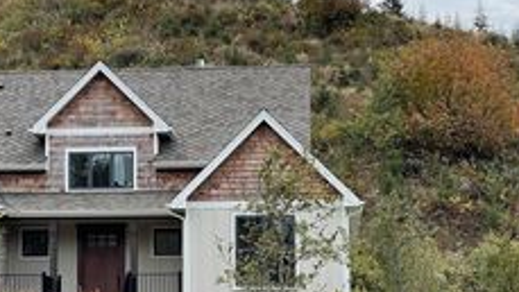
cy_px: 214
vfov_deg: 9.3
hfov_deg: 16.2
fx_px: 1803
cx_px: 56
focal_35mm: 131
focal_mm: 7.5
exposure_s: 1/451
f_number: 2.2
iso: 20
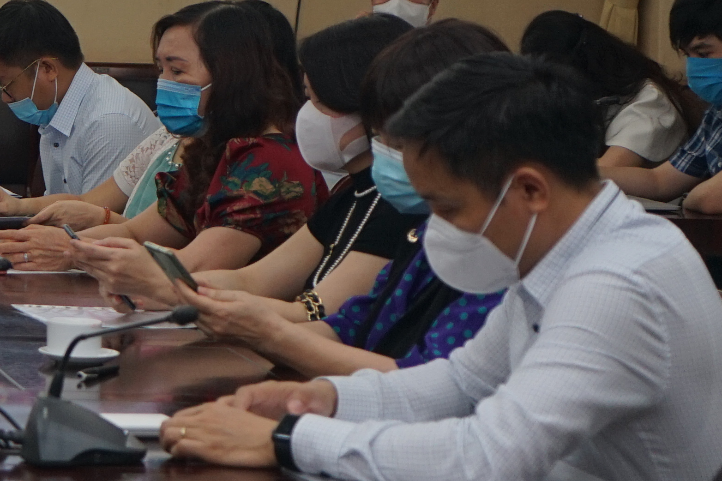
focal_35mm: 165
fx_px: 3308
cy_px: -61
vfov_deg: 8.2
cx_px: -562
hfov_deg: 11.6
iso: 320
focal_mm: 43
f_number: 4
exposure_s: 1/60
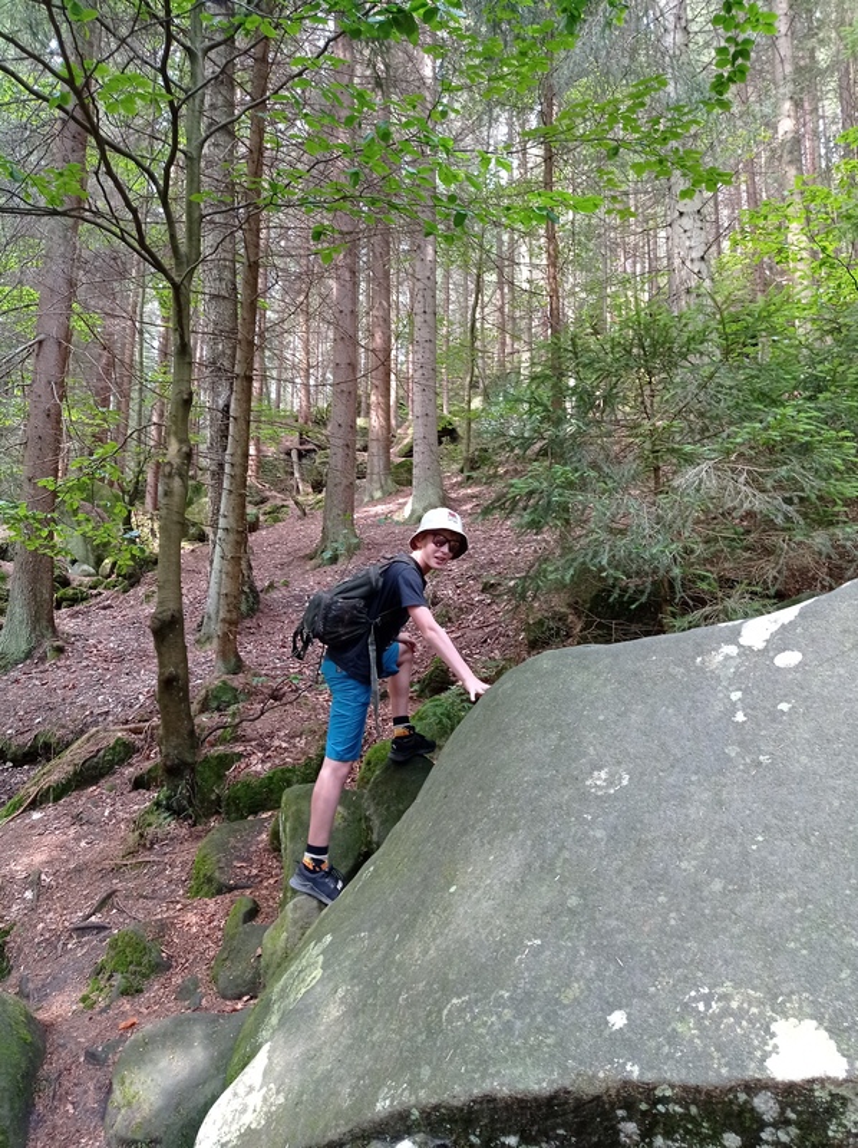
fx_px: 927
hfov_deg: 49.7
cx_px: 429
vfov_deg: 63.5
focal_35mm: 28
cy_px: 574
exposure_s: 1/60
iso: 158
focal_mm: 4.74
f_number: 1.79
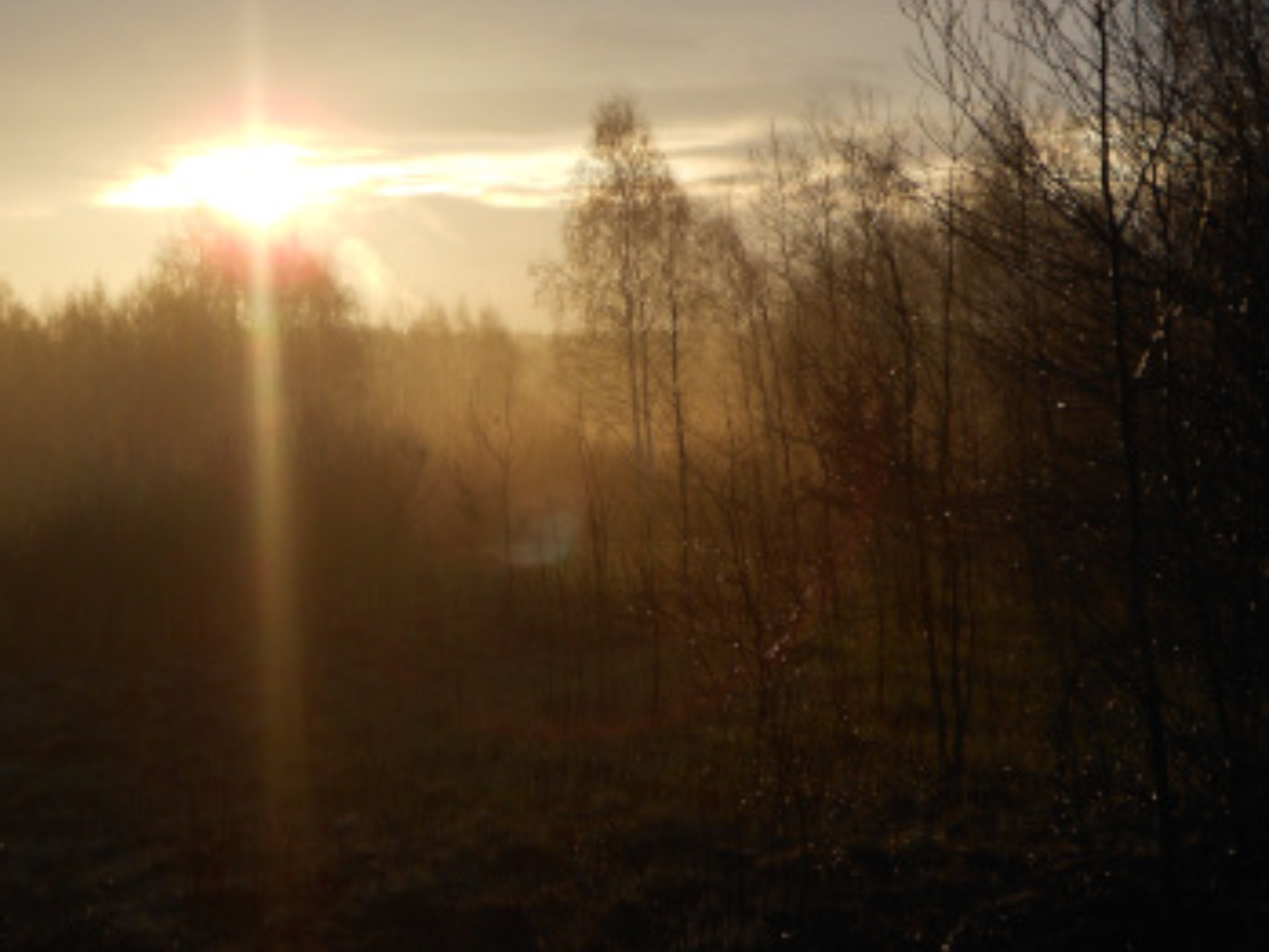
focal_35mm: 63
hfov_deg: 30.4
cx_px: 385
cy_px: 378
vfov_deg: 23.3
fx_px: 2310
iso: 80
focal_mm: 7.9
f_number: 4.2
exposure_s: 1/200
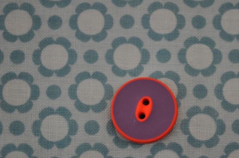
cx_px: 145
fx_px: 780
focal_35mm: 118
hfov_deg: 17.4
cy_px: 107
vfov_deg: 11.6
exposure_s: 1/80
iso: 400
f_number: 5.6
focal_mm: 55
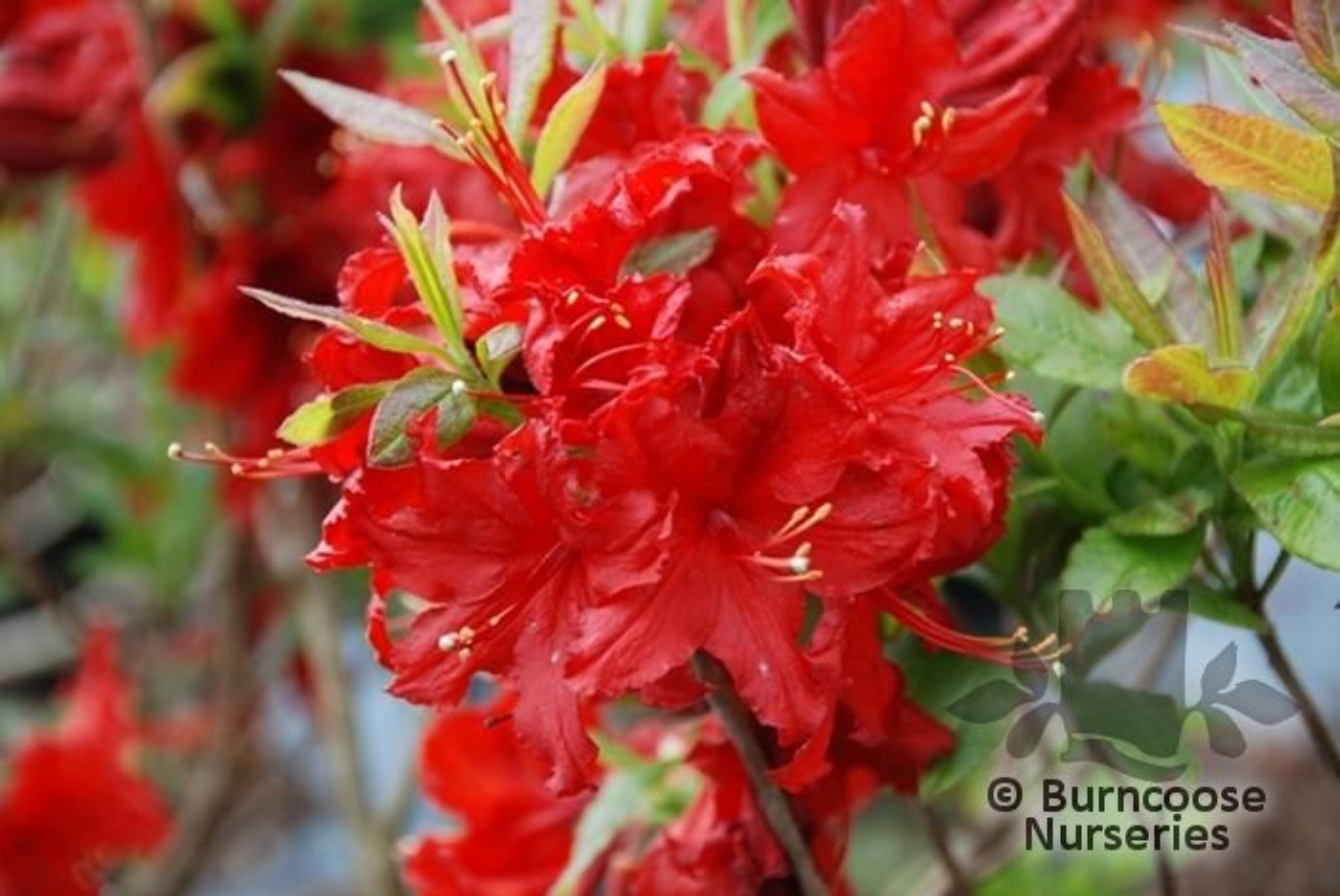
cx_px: 670
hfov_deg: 14.4
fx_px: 5308
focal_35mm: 142
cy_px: 448
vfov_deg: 9.6
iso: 250
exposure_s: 1/125
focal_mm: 95
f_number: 5.3
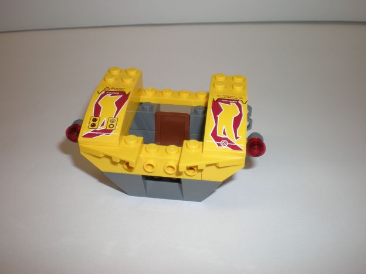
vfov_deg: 36.8
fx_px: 412
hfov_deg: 47.9
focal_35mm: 39
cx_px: 182
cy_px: 136
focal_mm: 6.3
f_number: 4.6
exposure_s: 1/41.8
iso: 64
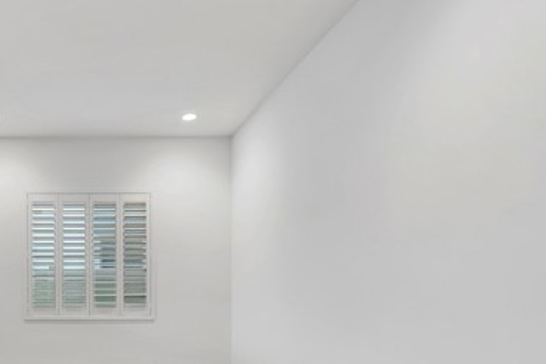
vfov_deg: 46.2
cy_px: 305
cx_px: 87
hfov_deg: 61.8
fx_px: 394
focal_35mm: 26
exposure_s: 1/13
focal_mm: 10
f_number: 5.6
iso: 100
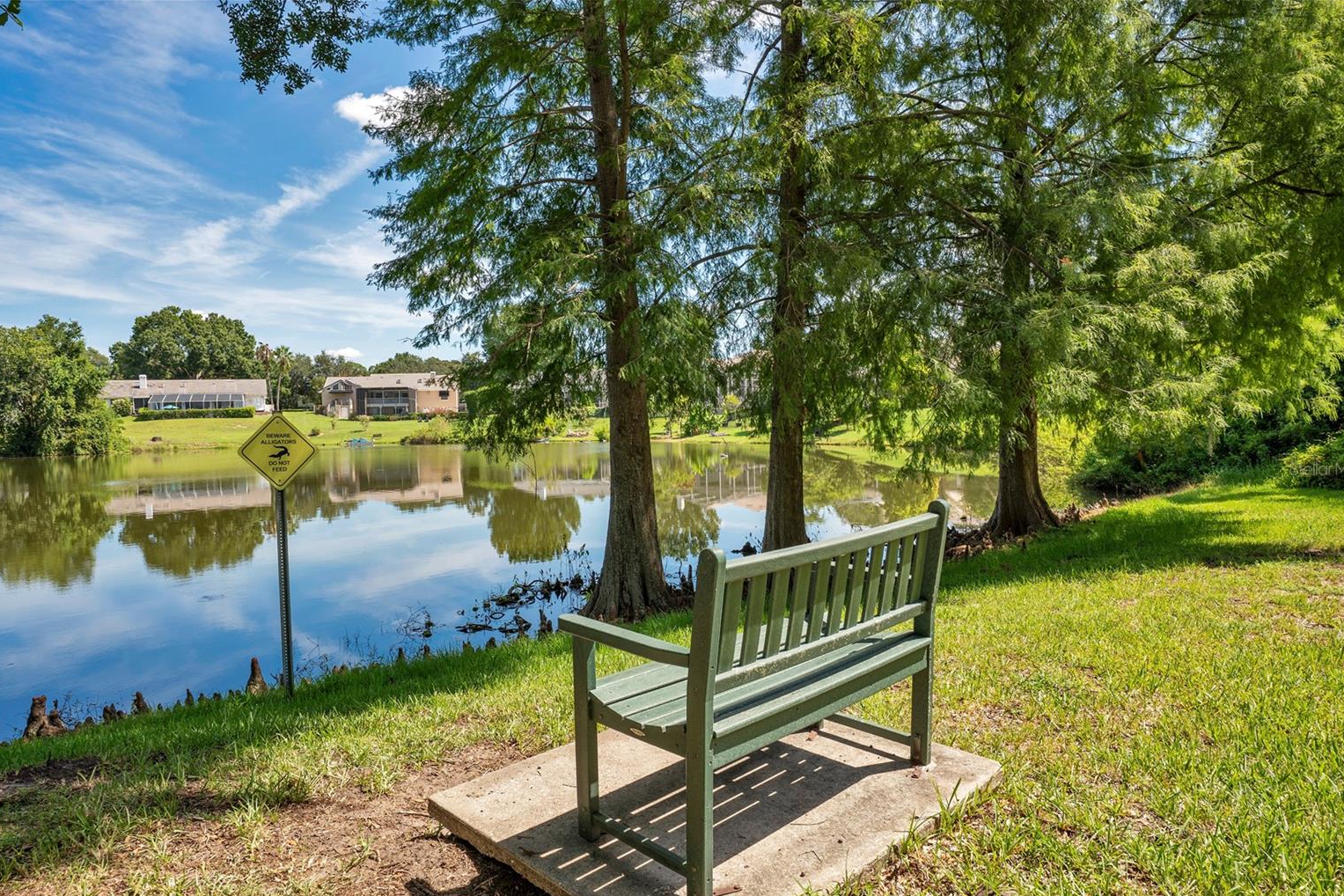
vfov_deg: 57.2
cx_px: 664
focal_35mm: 22
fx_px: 821
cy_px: 468
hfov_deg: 78.6
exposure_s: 1/125
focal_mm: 21
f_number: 8
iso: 100
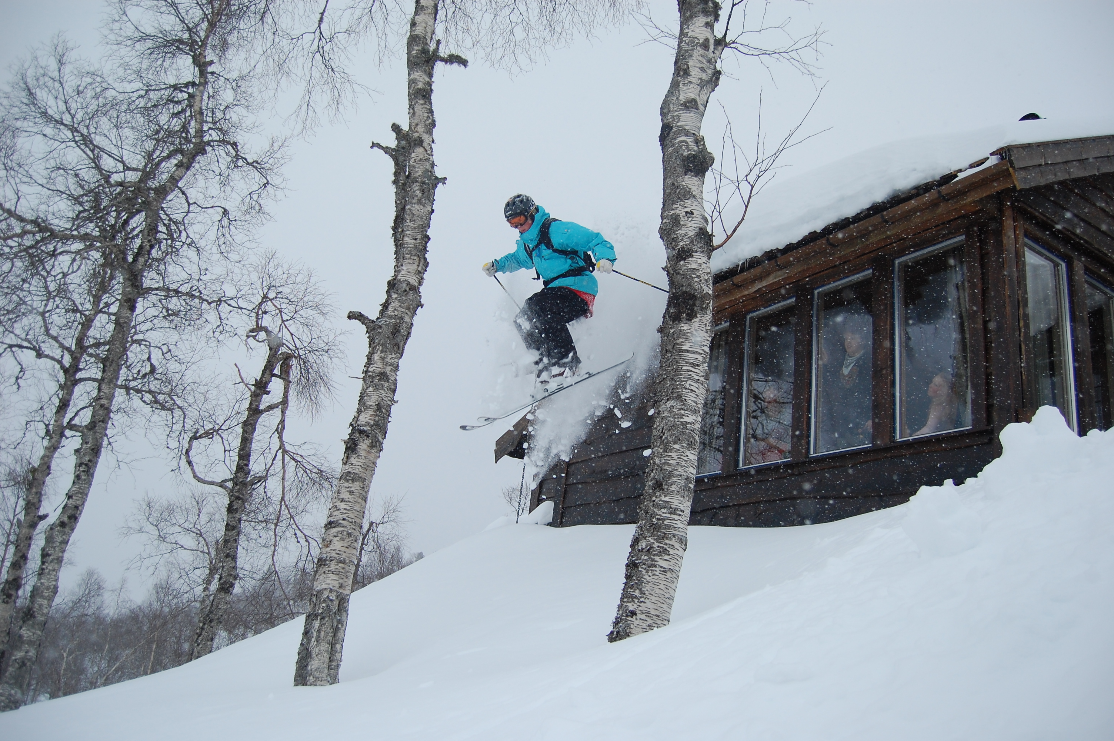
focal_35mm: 27
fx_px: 835
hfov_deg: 67.4
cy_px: 370
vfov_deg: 47.8
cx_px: 557
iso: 400
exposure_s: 1/640
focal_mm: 18
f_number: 3.5
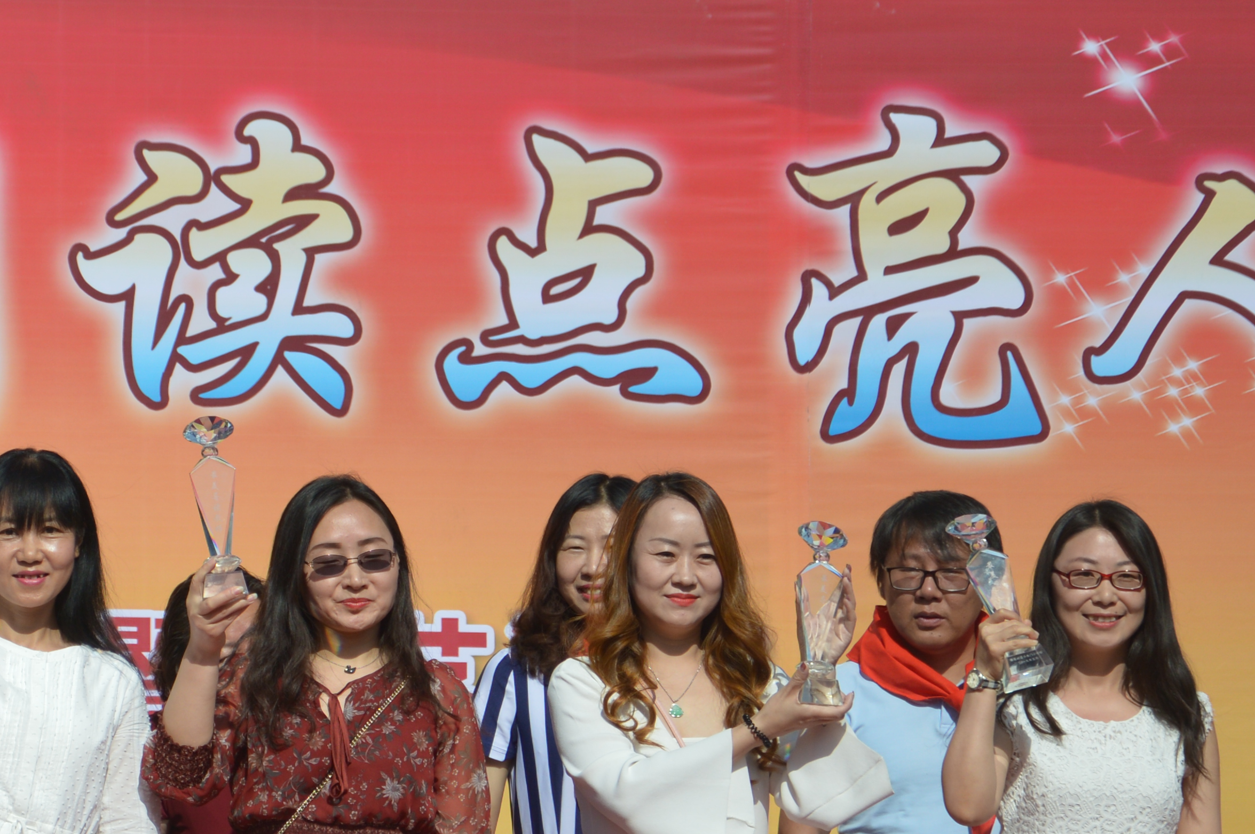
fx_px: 8289
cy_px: 526
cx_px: -58
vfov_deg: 5.8
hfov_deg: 8.6
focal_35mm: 238
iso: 100
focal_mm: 62
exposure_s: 1/800
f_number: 5.3
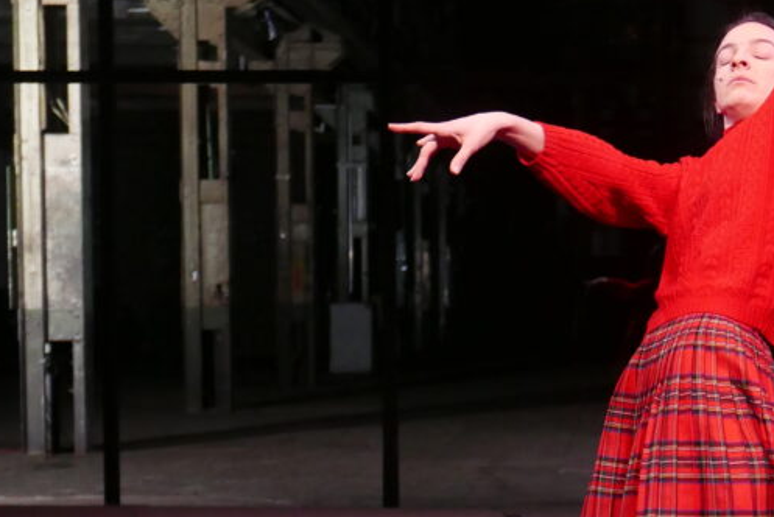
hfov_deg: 18.0
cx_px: 765
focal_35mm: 111
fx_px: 2388
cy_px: 434
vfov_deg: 12.3
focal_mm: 20.6
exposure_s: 1/100
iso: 1600
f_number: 2.6
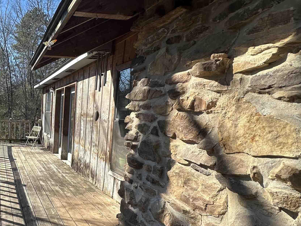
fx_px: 226
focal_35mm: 26
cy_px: 137
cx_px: 22
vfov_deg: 52.7
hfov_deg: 56.6
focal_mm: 2.22
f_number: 2.2
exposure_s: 1/779
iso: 40
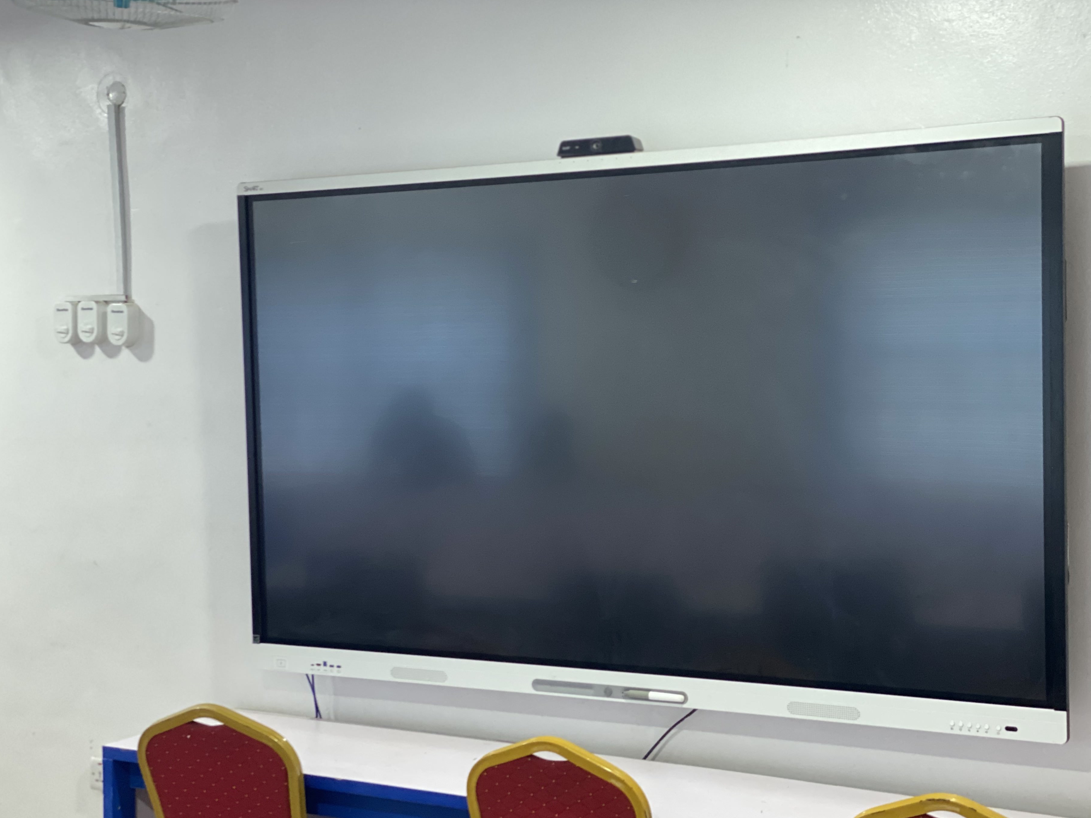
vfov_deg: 25.2
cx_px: 519
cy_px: 452
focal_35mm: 58
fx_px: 1828
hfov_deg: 33.2
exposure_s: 1/25
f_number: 2
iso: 320
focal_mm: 6
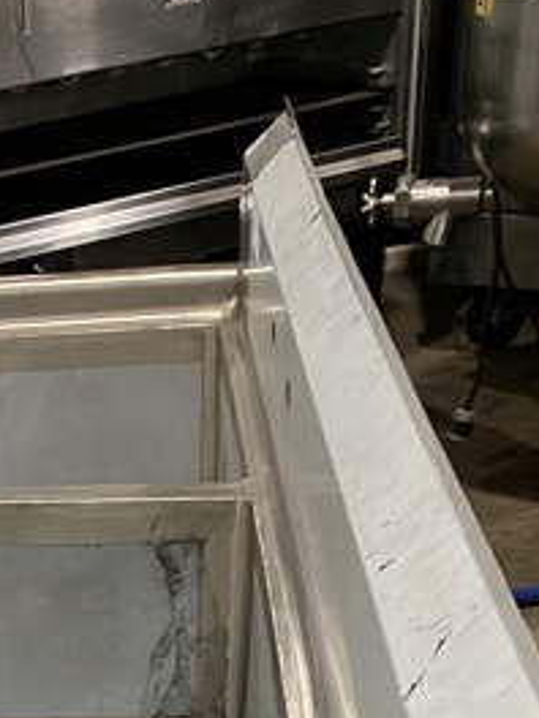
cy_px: 1067
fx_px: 1661
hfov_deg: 17.5
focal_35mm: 80
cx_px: -112
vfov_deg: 20.9
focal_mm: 4.25
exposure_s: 1/62
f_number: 1.8
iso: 125
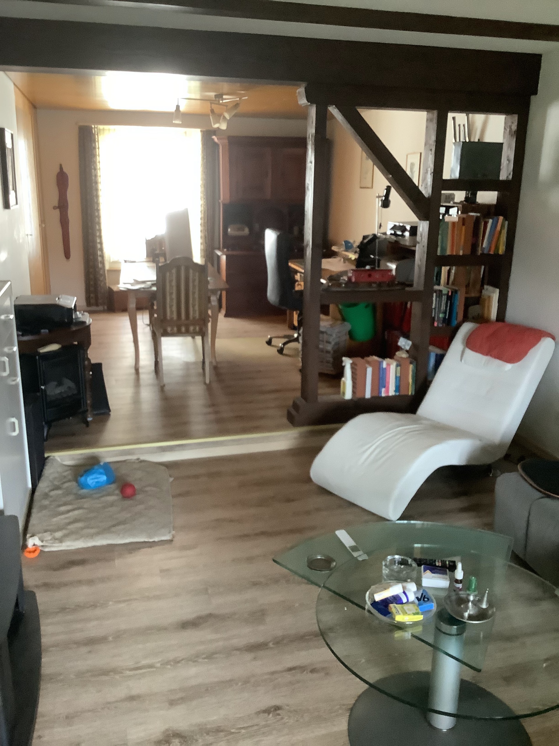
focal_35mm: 31
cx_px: 280
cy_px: 373
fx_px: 667
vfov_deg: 58.4
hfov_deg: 45.4
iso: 320
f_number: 2.4
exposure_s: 1/40
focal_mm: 3.3
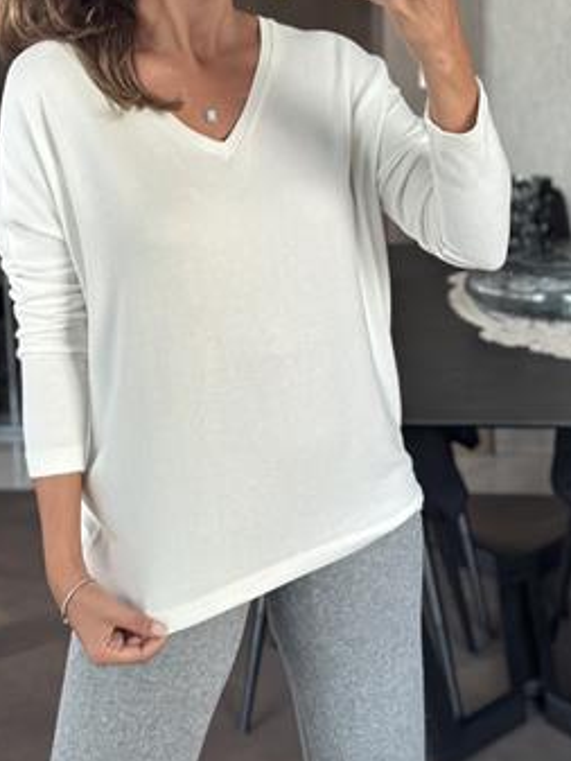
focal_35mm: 72
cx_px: 221
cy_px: 235
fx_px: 1583
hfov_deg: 20.4
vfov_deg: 26.8
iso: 320
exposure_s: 1/55
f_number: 1.78
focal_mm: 6.86
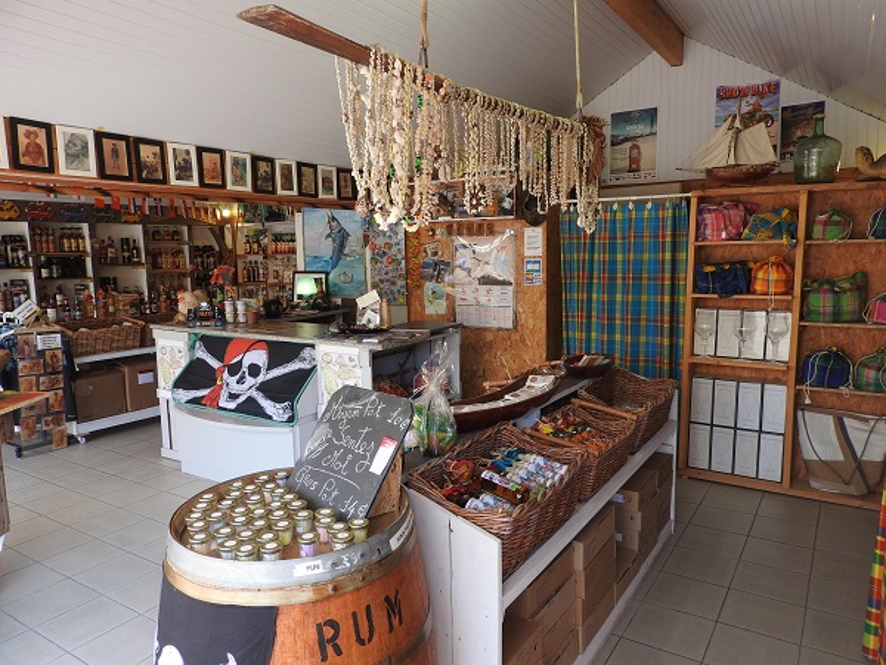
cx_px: 443
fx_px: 614
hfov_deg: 71.6
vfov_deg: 56.8
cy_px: 332
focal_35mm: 24
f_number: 3.3
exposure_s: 1/40
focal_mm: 4.3
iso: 100
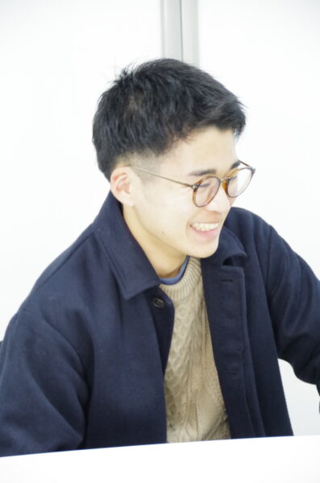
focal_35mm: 109
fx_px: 1461
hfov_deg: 12.5
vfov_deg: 18.8
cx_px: 160
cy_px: 242
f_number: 5.6
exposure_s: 1/13
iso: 1600
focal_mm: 73
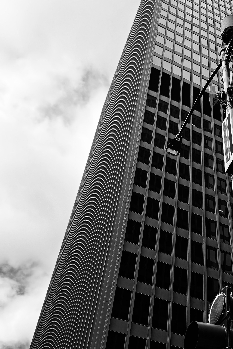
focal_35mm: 47
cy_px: 235
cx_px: 214
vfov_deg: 41.3
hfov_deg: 27.5
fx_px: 456
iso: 80
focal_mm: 6.86
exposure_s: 1/2710
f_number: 1.78
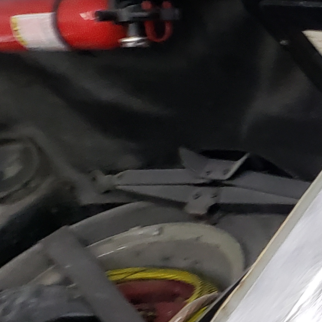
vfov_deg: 15.8
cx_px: 429
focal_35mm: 110
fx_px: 1158
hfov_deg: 15.1
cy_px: 133
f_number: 2.4
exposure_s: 1/120
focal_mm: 4.3
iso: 400
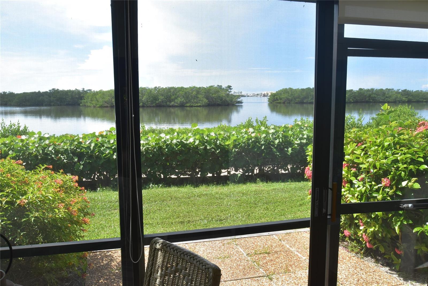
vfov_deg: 41.8
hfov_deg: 59.5
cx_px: 214
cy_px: 143
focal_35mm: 32
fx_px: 375
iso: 400
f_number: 10
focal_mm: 21
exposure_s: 1/200
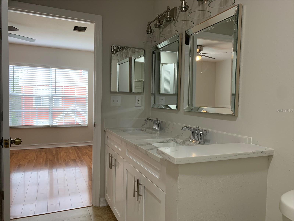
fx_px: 221
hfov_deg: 67.3
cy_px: 110
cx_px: 147
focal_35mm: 26
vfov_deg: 53.1
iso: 100
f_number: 1.8
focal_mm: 4.25
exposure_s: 1/115
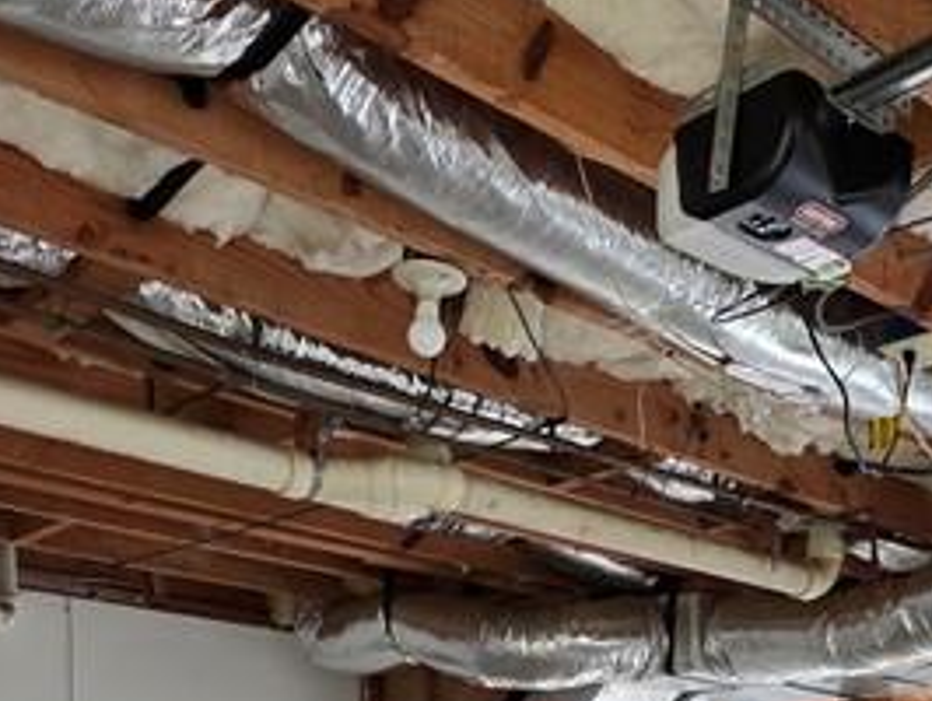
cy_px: 922
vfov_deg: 25.1
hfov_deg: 37.5
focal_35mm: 50
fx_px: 1347
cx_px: 659
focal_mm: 2.2
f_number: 1.9
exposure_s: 1/120
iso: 200
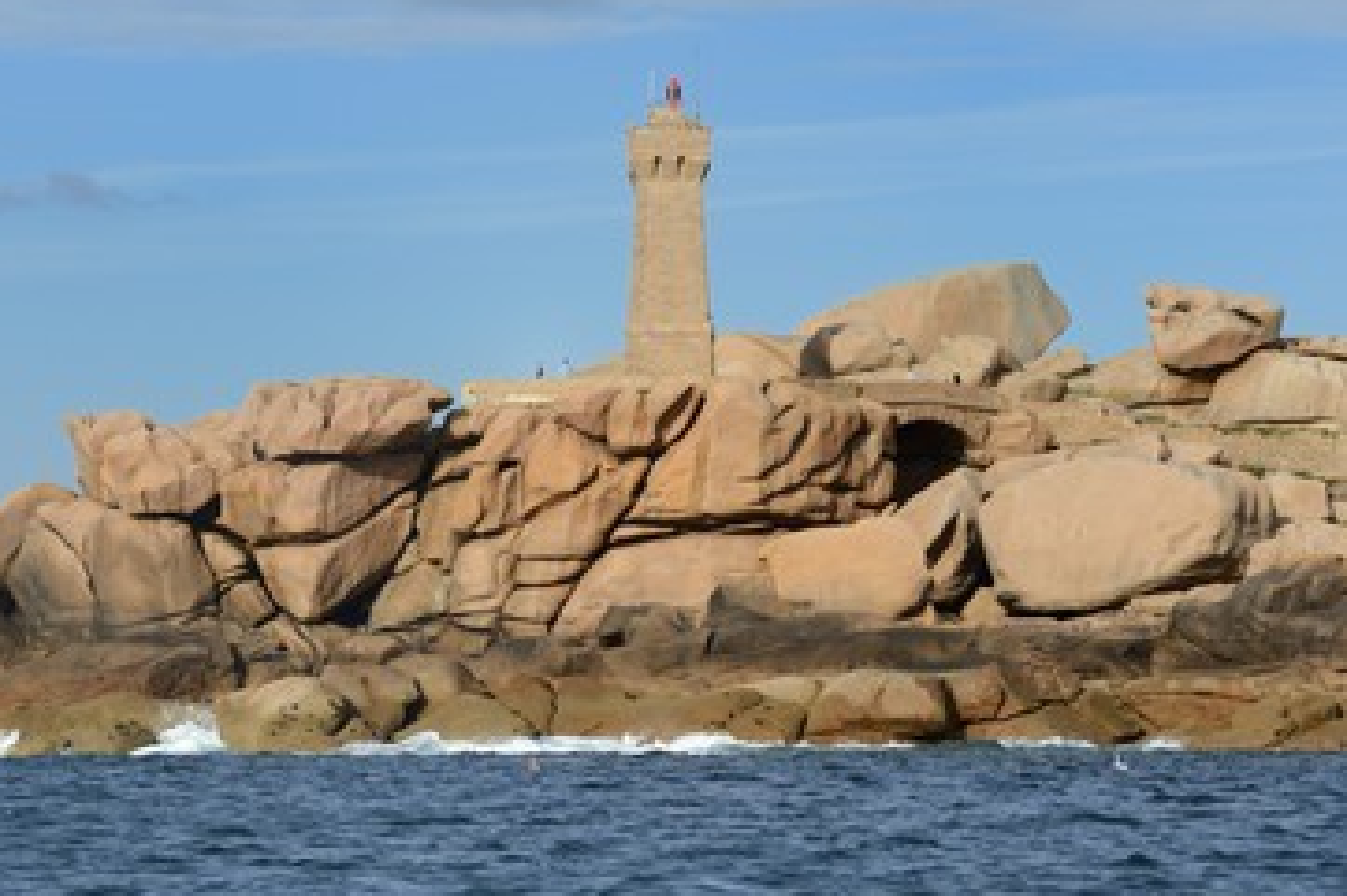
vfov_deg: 7.9
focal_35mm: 174
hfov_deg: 11.8
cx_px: 618
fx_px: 6507
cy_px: 409
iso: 400
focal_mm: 150
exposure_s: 1/1000
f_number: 9
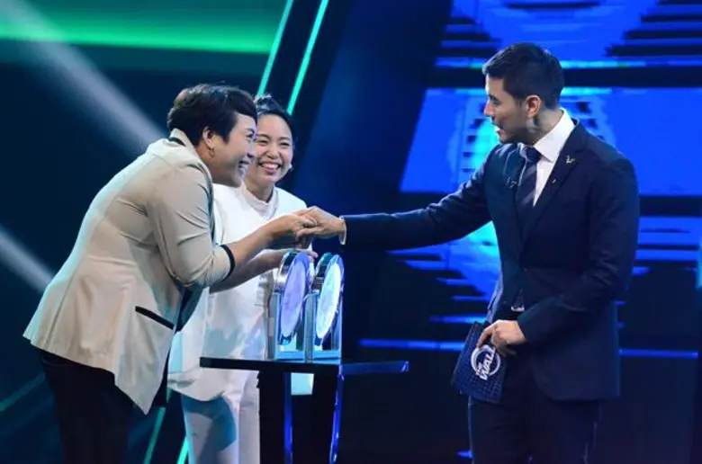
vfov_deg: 5.9
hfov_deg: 8.9
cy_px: 232
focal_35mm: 232
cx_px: 351
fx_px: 4523
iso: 6400
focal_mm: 155
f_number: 3.5
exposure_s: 1/640
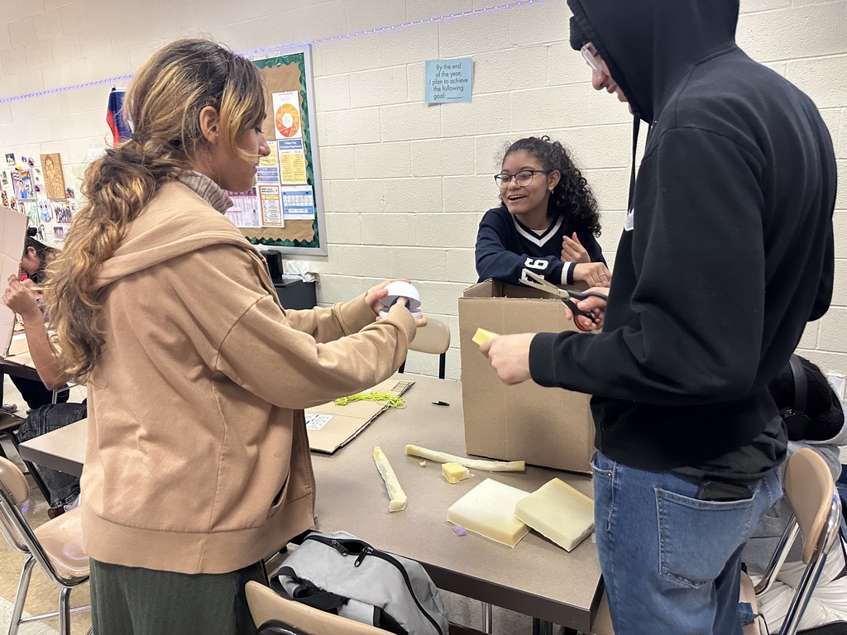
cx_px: 424
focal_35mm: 24
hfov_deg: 71.6
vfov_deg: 56.8
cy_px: 318
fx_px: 587
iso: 400
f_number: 1.78
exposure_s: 1/60
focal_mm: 6.86
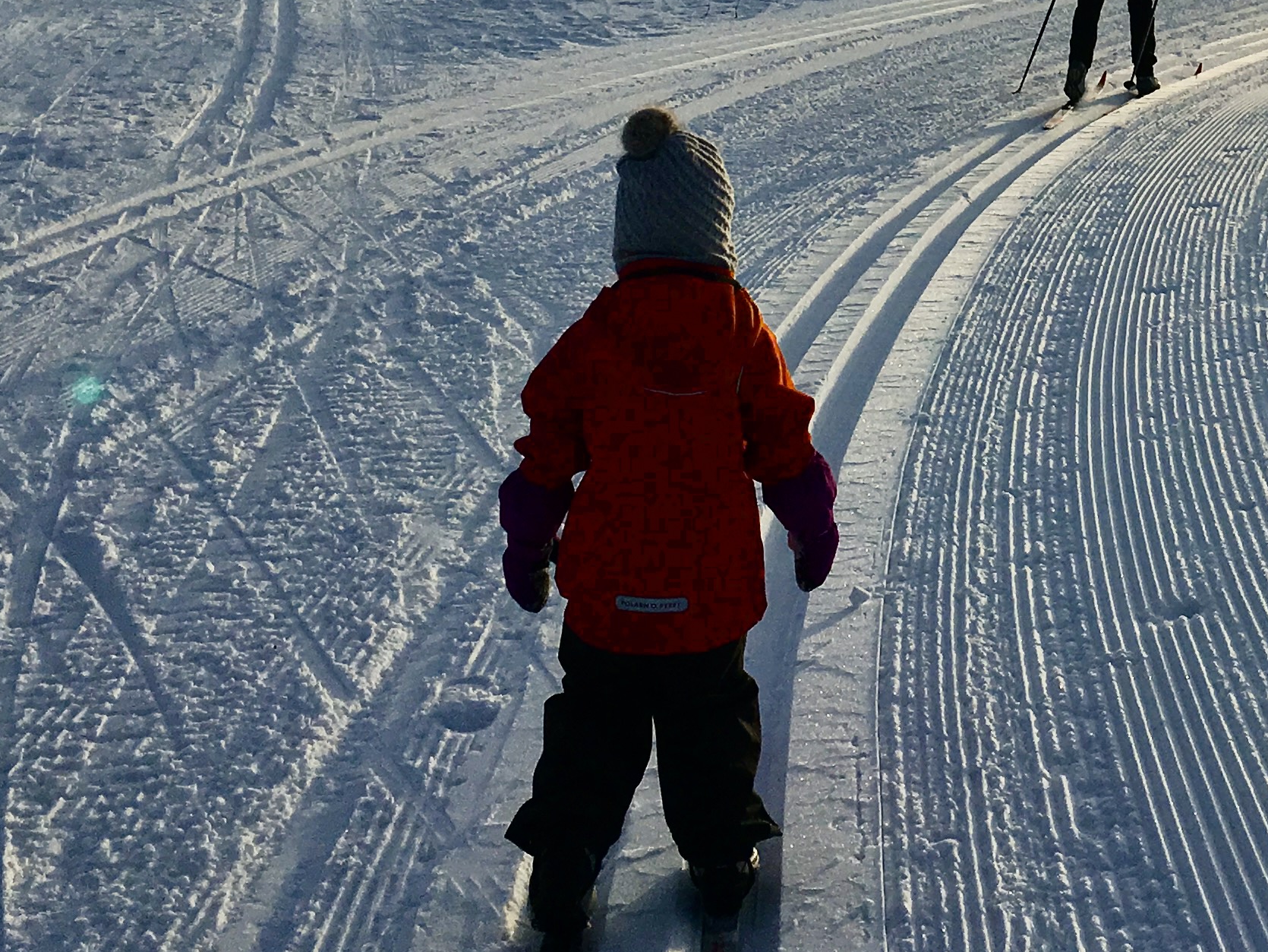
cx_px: 1239
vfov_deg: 20.1
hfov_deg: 26.4
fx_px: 2565
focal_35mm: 70
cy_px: -84
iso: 25
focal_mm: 4.15
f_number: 2.2
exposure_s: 1/3205
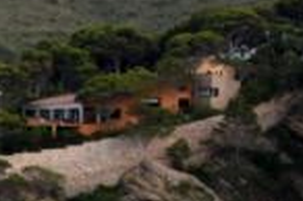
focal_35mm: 189
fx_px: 1589
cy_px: 456
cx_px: -706
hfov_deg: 8.5
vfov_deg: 6.9
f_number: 7.1
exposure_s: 1/320
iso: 400
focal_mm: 18
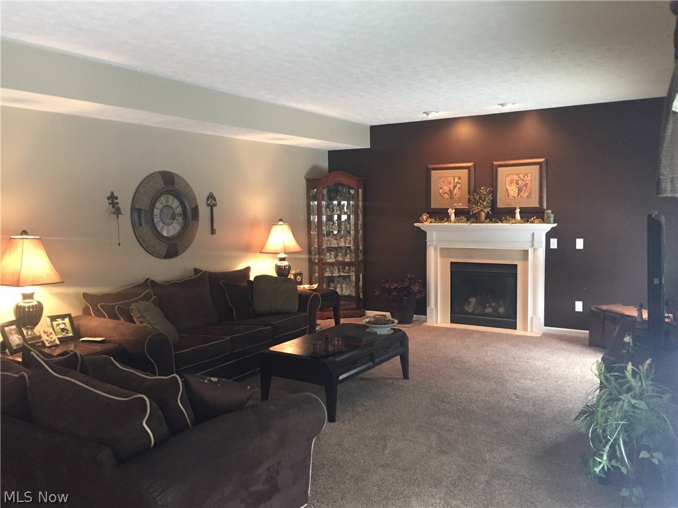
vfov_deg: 48.2
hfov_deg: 61.7
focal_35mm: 29
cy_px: 254
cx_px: 339
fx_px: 568
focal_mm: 4.15
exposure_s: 1/30
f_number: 2.2
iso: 200
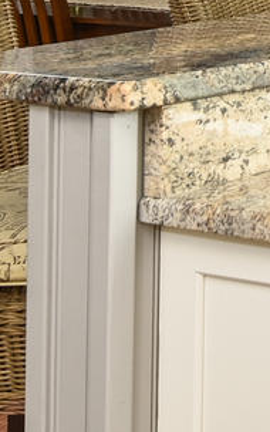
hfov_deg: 9.3
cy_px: -133
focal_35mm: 103
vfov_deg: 18.7
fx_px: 1213
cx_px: 875
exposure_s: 1/10
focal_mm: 16
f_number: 5.6
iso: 200
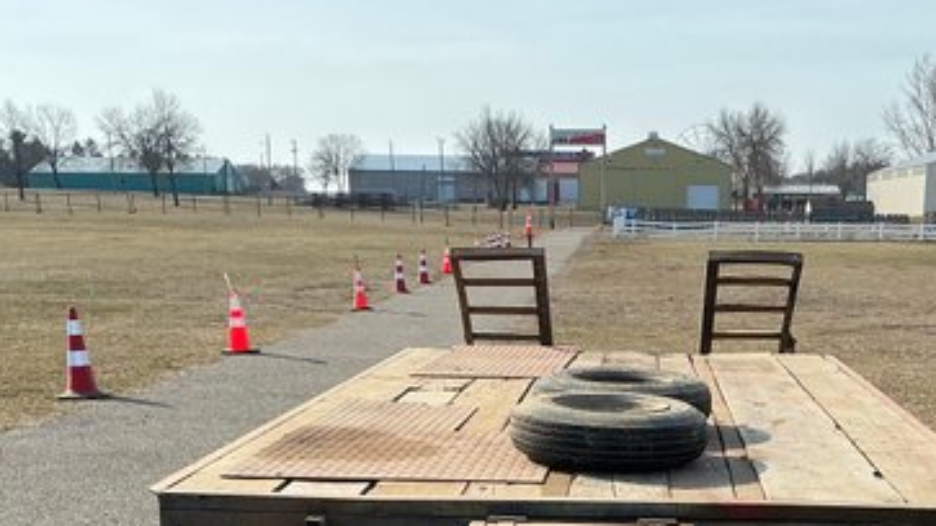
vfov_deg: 21.3
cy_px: 594
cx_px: 623
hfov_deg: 38.7
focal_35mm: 53
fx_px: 1315
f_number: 1.8
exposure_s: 1/1195
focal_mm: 3
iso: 25
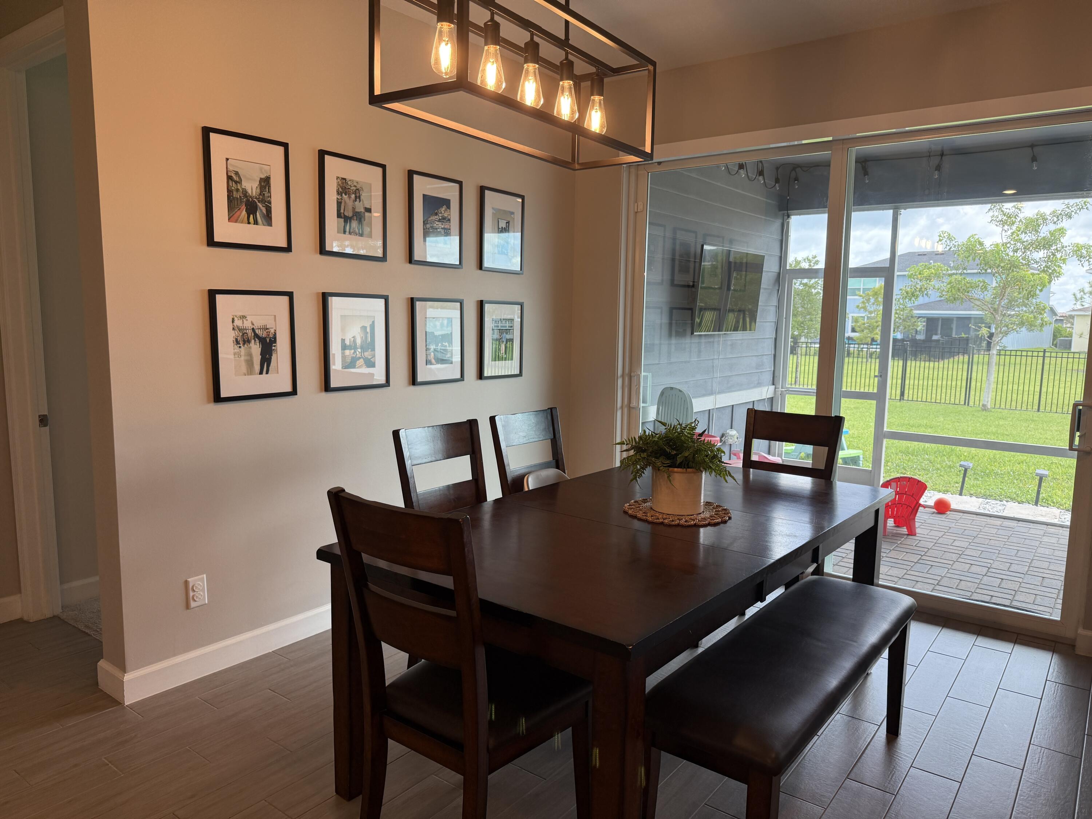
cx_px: 546
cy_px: 410
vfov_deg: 56.8
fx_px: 757
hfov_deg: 71.6
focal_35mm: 24
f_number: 1.78
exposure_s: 1/181
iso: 125
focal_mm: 6.76
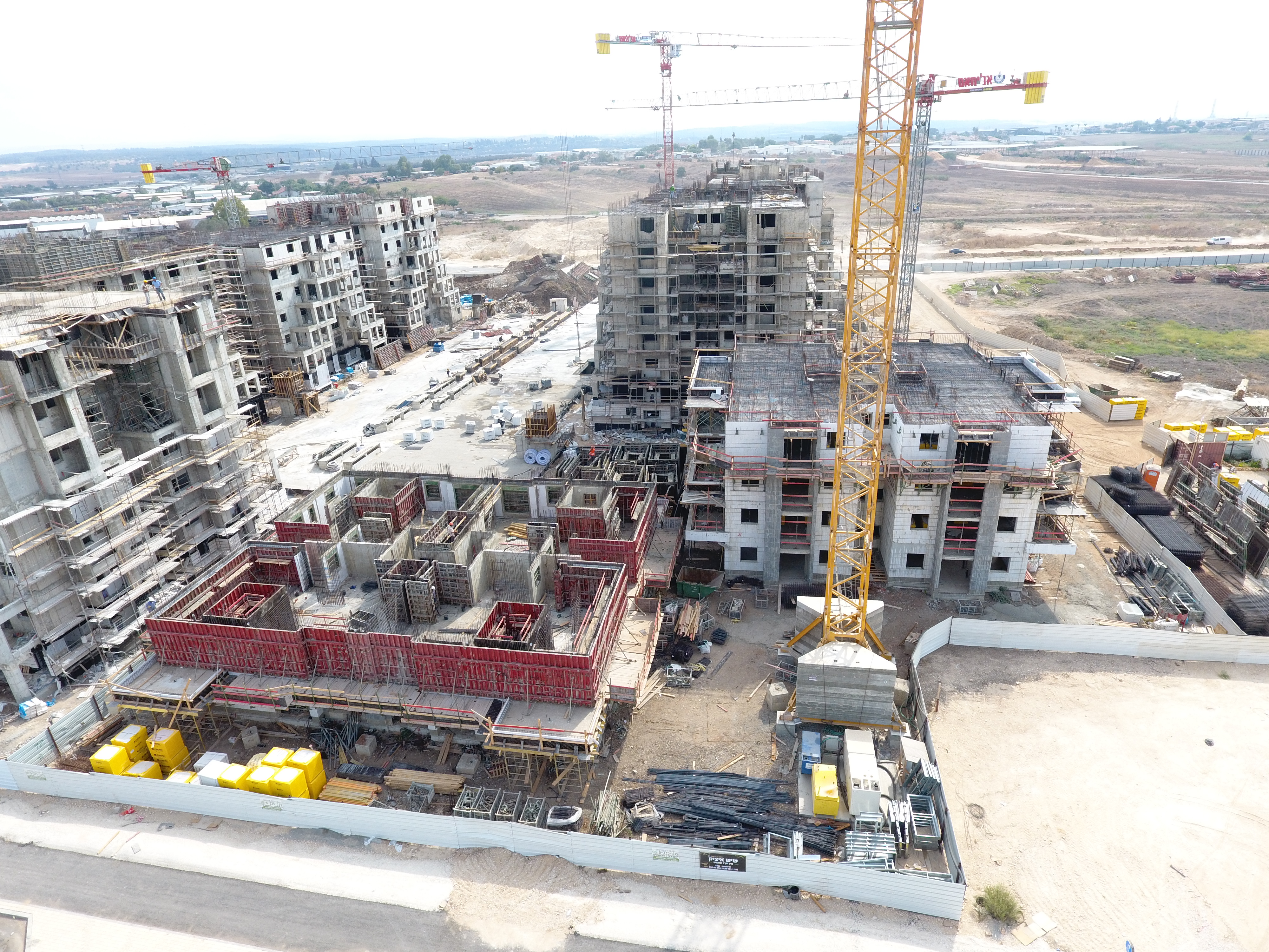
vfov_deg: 66.0
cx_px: 634
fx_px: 733
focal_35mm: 20
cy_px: 476
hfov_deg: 81.7
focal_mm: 3.61
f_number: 2.8
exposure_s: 1/378
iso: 100
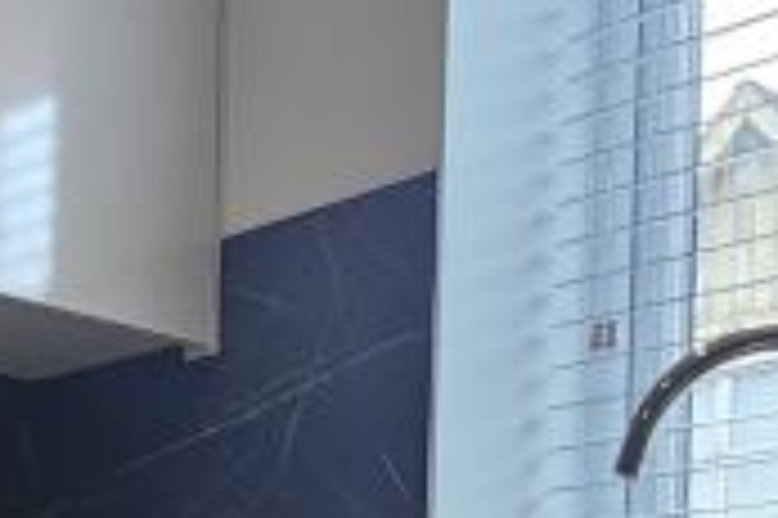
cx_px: -207
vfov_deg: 14.9
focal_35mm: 80
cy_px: 923
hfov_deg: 22.9
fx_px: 1727
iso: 80
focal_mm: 2.2
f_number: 2.2
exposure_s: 1/50.3
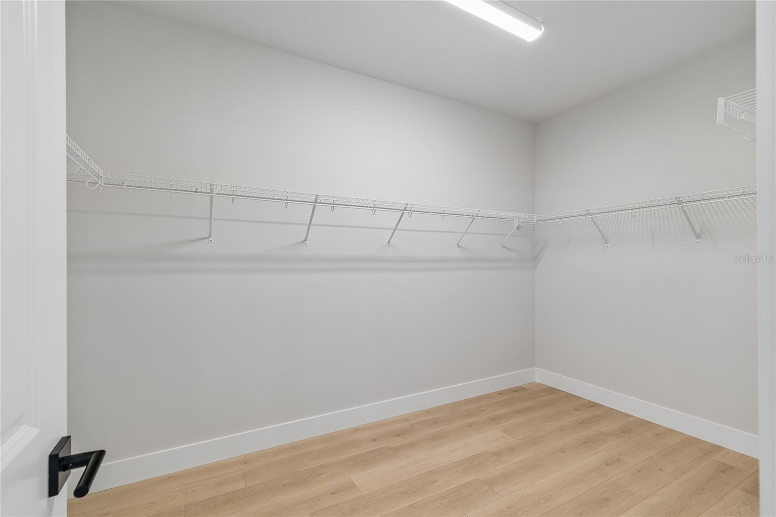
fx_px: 323
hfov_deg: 100.4
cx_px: 388
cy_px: 258
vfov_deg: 77.3
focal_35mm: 15
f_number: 7.1
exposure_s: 1/4
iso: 100
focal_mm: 10
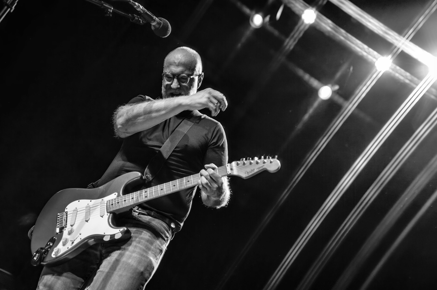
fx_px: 497
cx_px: 218
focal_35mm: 41
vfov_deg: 32.6
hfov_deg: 47.4
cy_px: 145
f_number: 2.8
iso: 2500
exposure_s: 1/200
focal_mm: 41
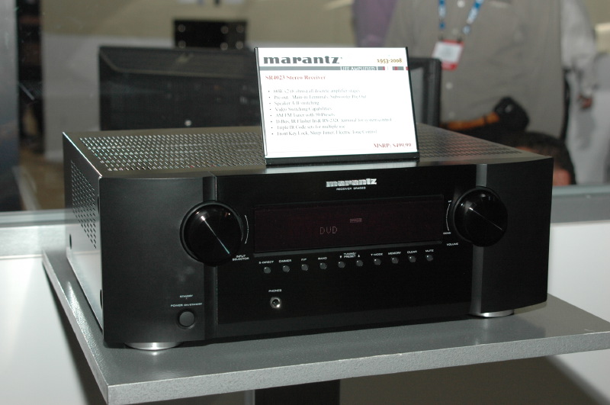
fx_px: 1066
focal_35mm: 63
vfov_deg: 21.5
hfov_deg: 31.9
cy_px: 202
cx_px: 305
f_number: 5
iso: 500
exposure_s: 1/60
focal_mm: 42
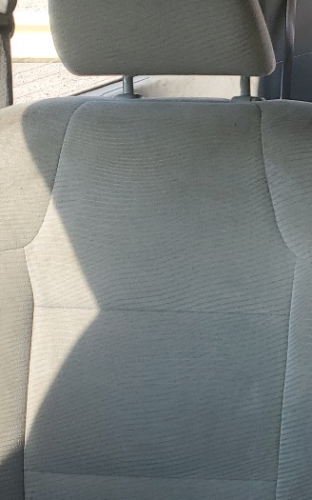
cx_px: 541
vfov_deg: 24.6
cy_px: 264
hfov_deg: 14.0
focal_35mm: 84
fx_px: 1143
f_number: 1.5
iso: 50
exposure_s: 1/164
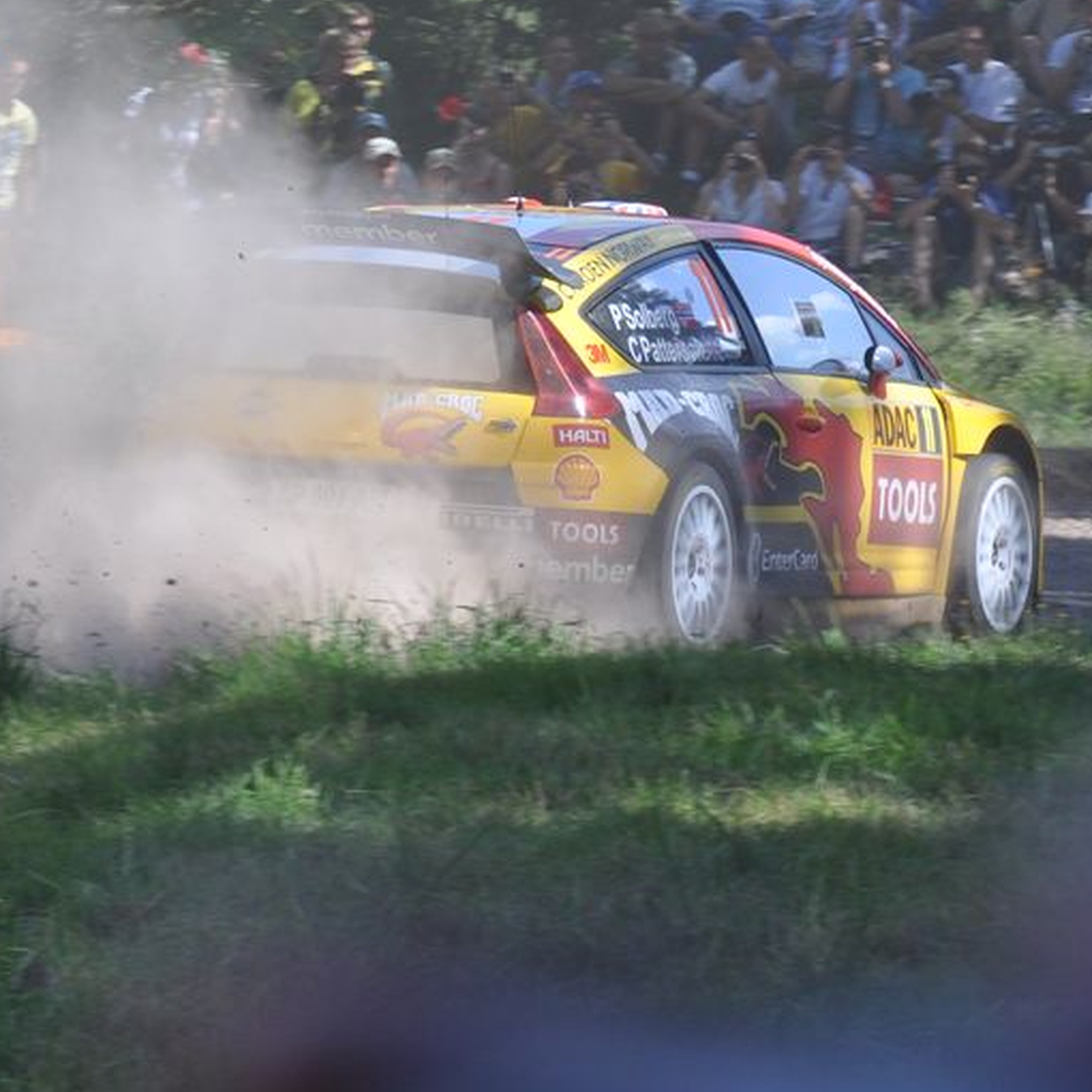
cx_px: 182
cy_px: 77
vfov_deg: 4.2
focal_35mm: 419
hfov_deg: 4.2
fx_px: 14966
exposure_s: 1/500
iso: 220
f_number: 5.6
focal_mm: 105
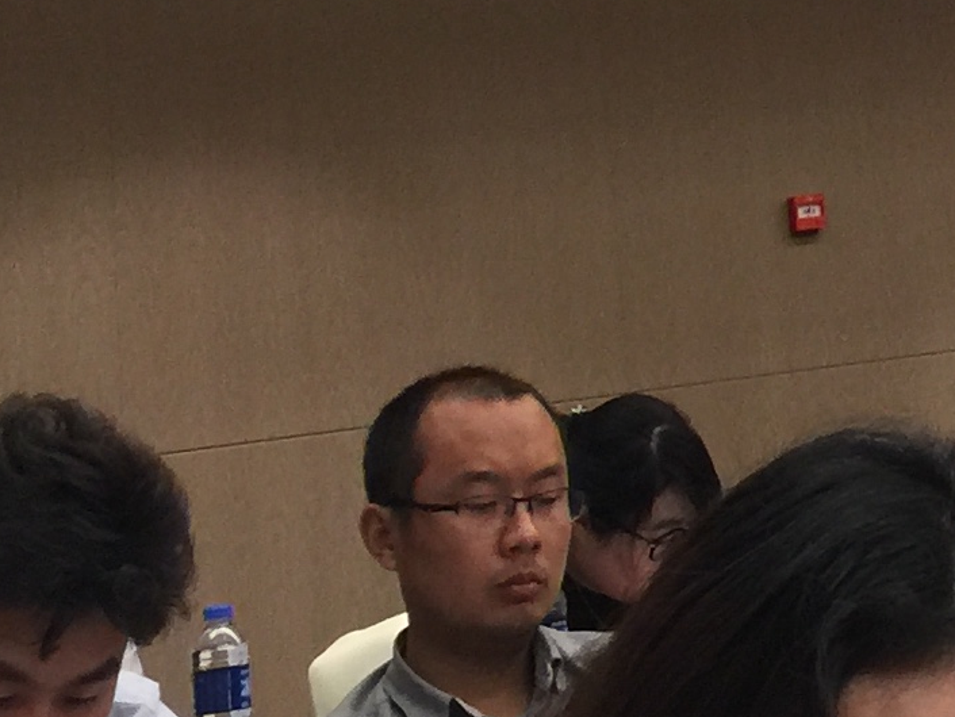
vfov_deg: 10.3
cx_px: 1121
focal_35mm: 134
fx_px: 3698
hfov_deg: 14.3
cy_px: -680
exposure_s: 1/33
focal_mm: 4.15
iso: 50
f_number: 2.2
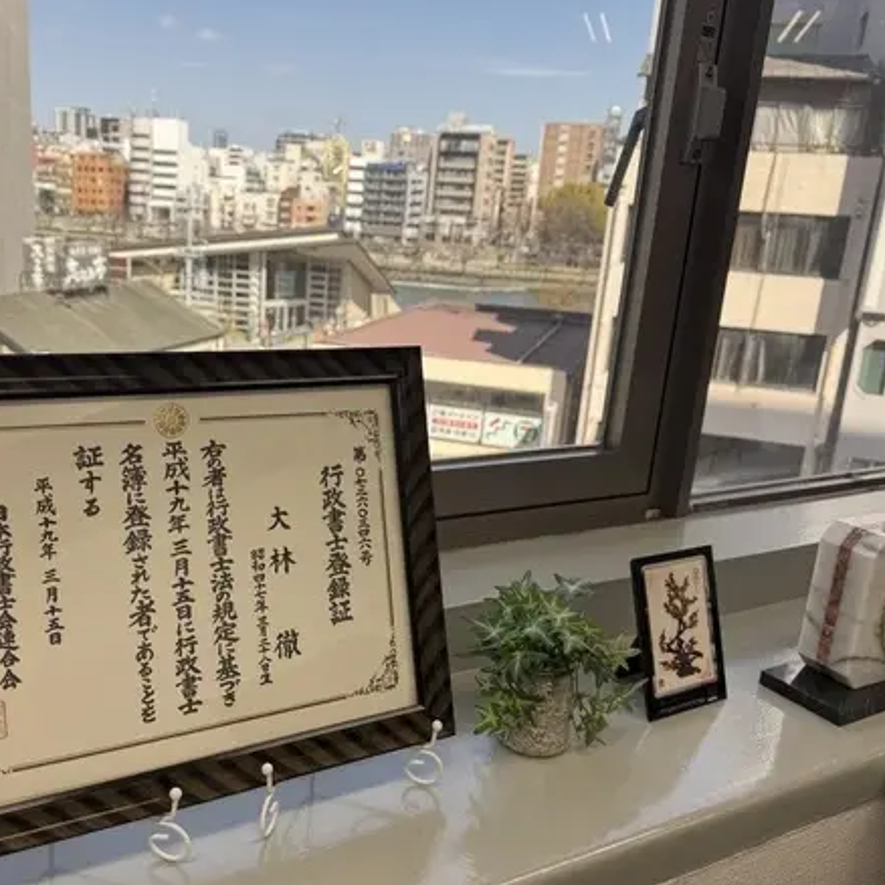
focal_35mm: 31
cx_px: 329
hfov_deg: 52.0
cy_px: 449
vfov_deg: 52.5
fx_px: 897
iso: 80
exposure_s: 1/822
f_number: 1.78
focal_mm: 6.76
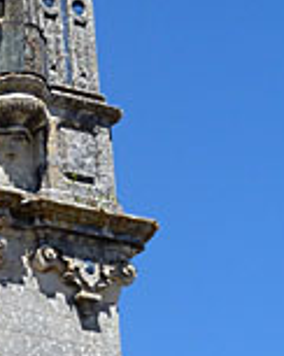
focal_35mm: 299
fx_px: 3148
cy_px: 212
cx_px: -219
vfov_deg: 6.5
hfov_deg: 5.1
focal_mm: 12.8
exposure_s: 1/400
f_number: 4.5
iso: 80
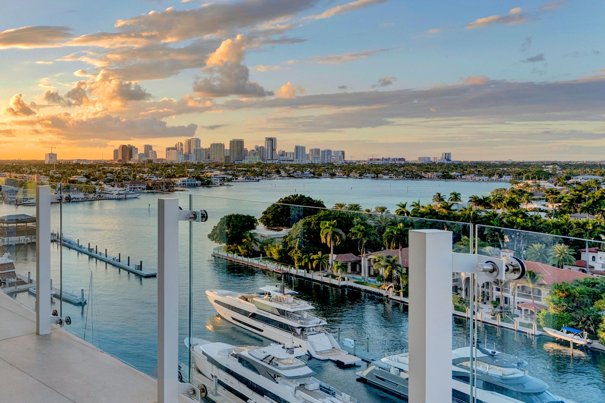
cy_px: 143
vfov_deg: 42.7
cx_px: 40
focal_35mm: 30
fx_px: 511
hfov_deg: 52.3
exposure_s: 1/200
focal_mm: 15.2
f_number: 9
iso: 320
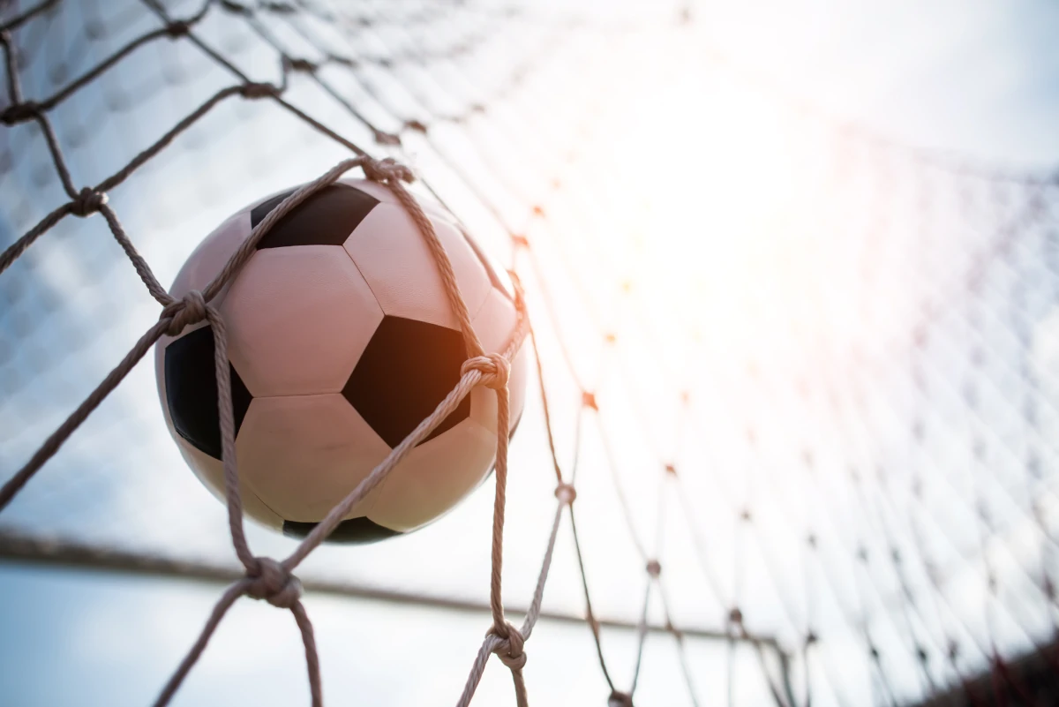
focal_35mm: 28
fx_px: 824
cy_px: 354
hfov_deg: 65.5
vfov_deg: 46.4
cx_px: 530
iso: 100
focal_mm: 28
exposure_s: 1/8000
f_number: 1.8
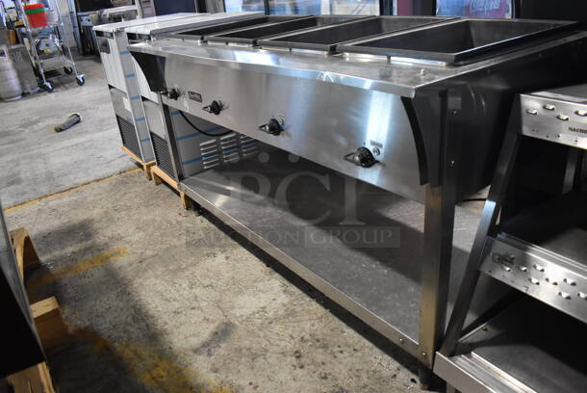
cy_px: 196
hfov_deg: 67.3
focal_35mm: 27
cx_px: 294
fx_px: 441
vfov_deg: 48.0
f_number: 3.5
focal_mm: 18
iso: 2800
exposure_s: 1/125
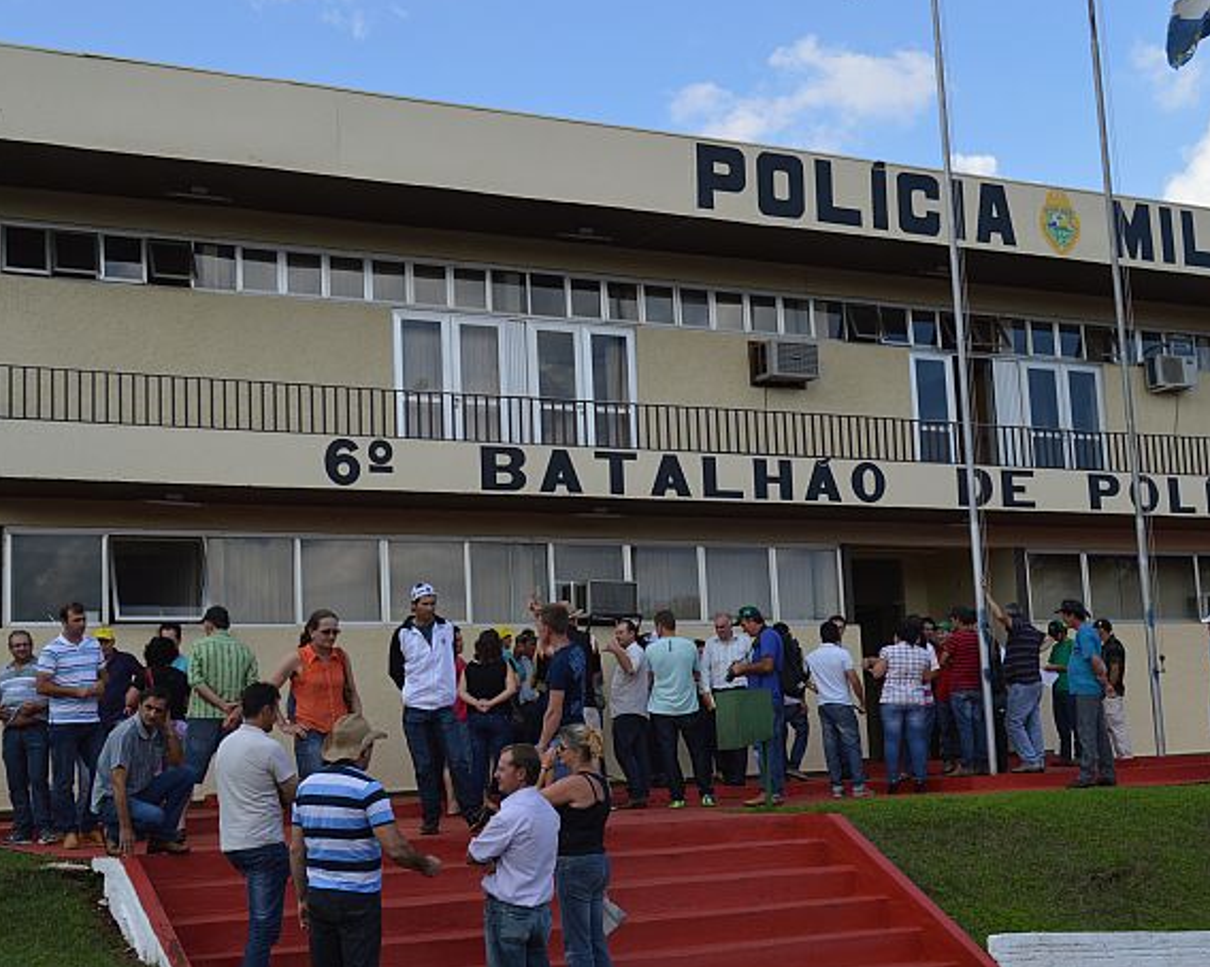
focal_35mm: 52
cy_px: 485
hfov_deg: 36.0
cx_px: 633
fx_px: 1862
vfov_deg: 29.1
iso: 100
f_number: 7.1
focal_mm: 30
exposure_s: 1/200
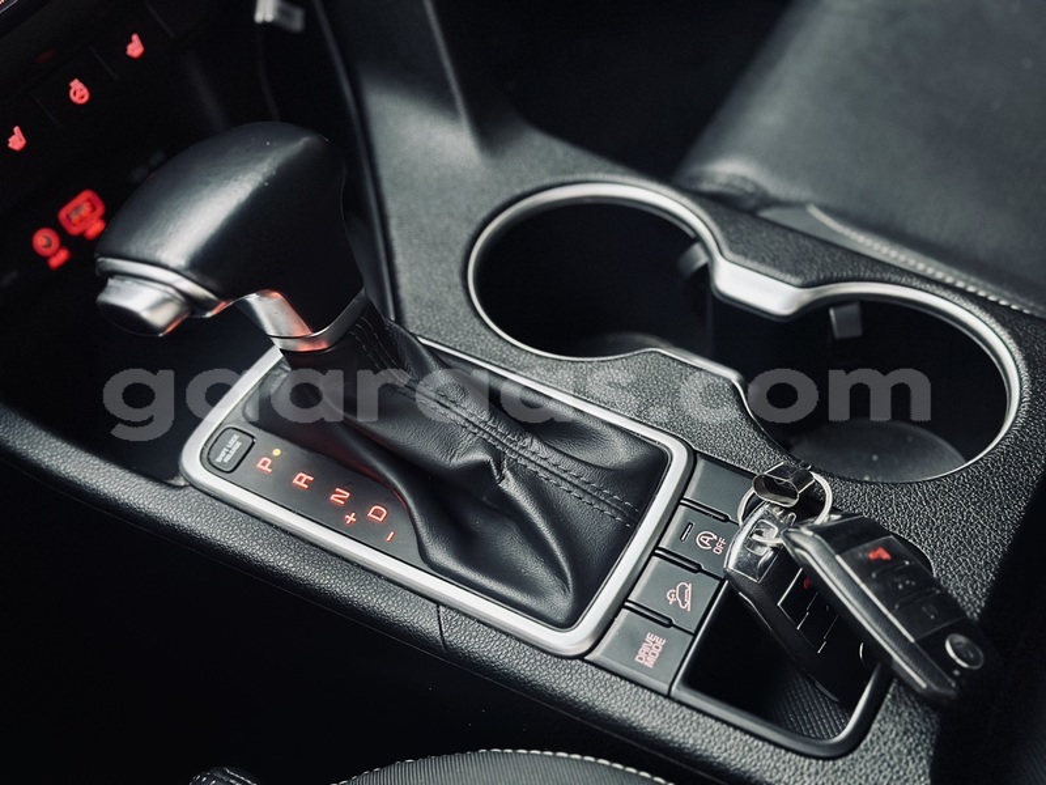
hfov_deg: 39.7
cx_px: 523
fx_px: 1450
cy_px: 392
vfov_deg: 30.3
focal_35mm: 48
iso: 800
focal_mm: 6.86
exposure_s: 1/30
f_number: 1.78
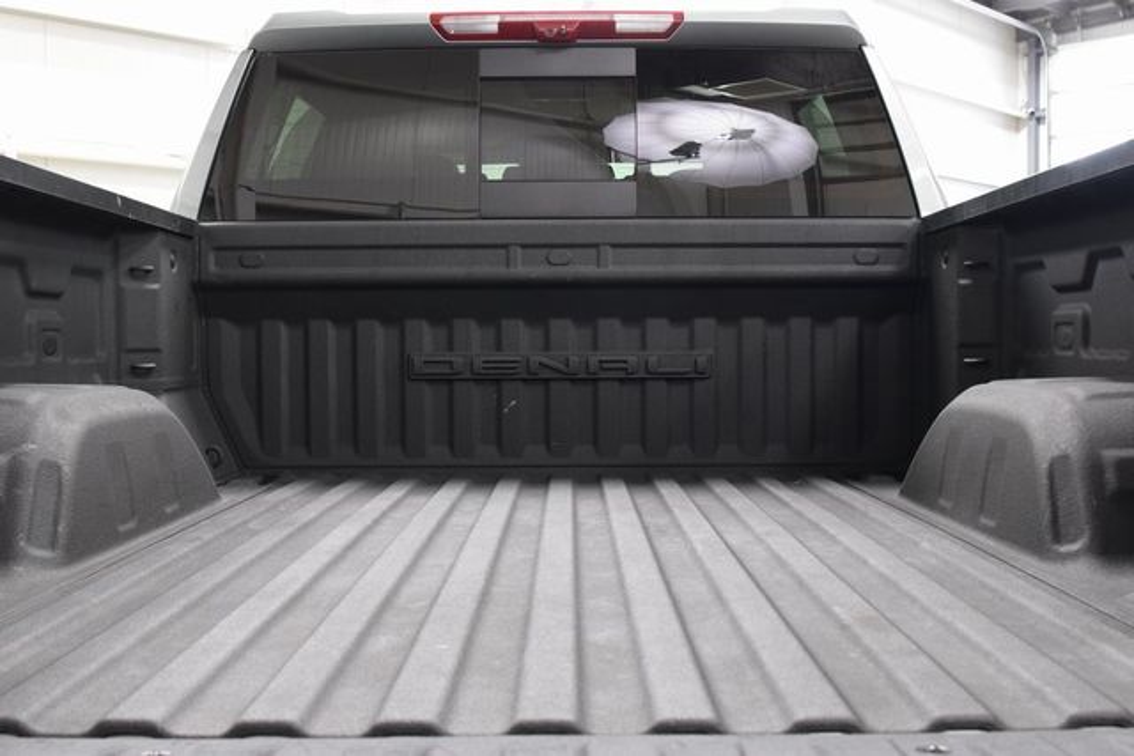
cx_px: 567
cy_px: 378
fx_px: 1134
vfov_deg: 36.9
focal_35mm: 36
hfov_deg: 53.1
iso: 1600
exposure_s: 1/15
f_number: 6.3
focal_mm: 24
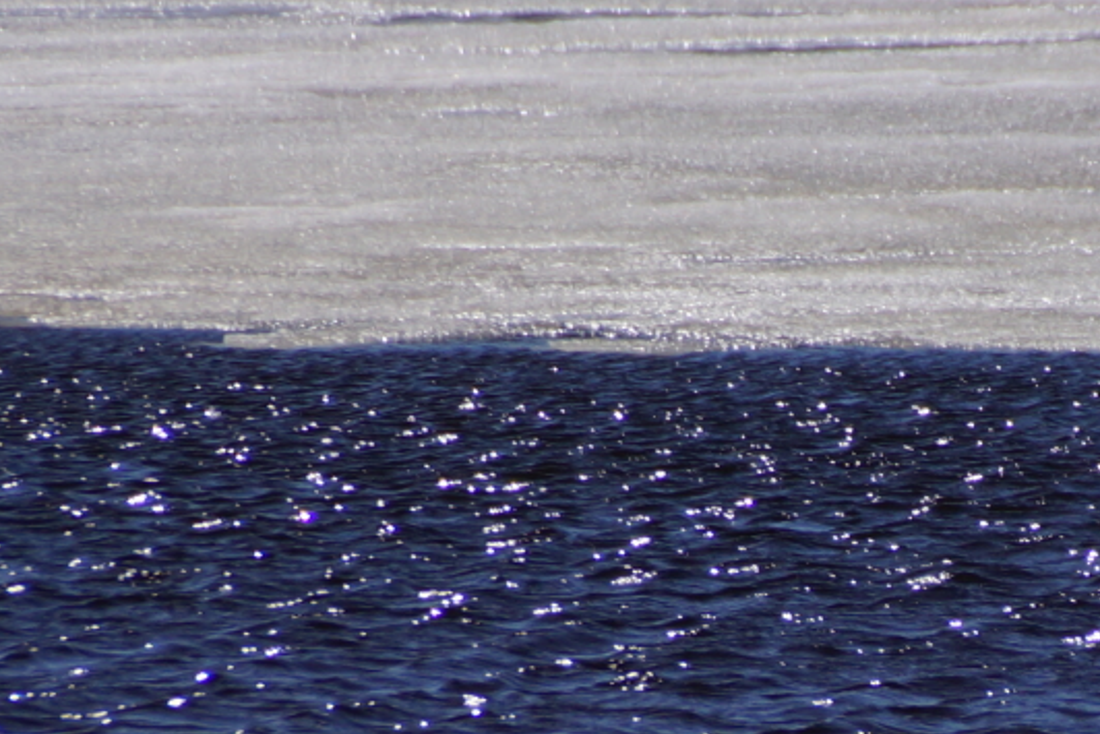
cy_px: 645
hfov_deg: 2.9
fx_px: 21485
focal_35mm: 703
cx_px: 527
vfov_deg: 2.0
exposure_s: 1/400
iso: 100
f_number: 6.3
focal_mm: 250
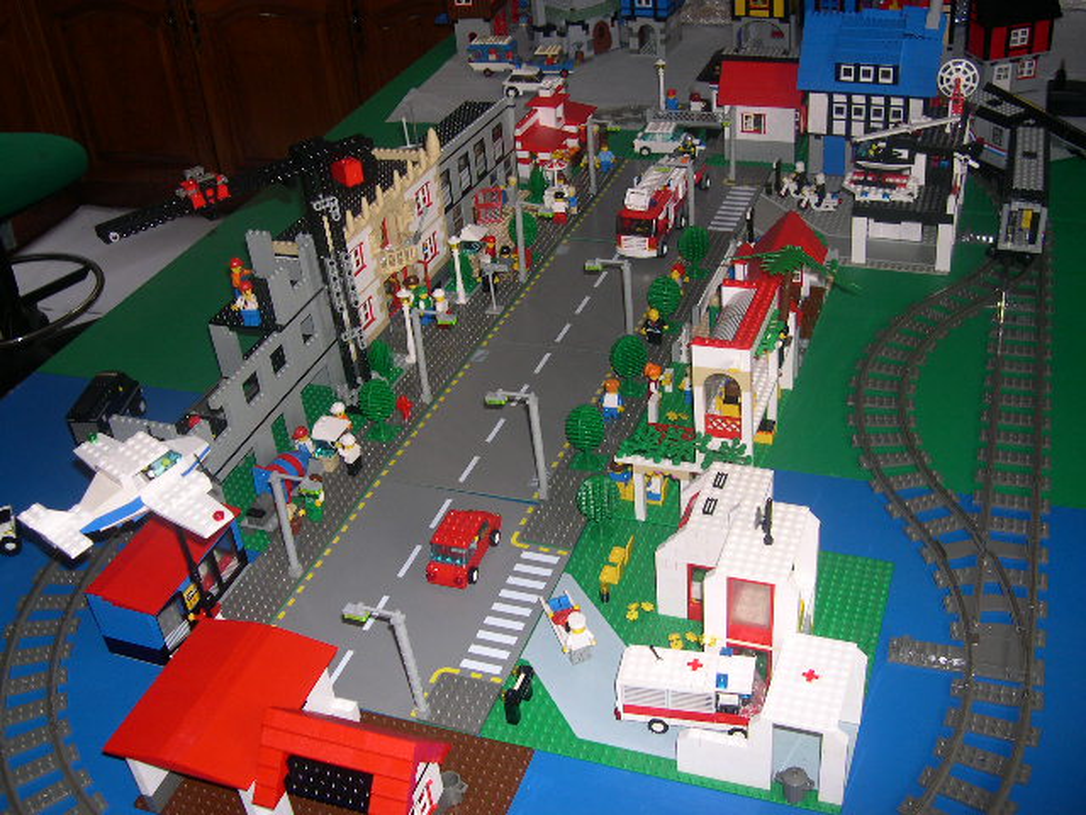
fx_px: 1192
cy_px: 408
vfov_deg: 37.7
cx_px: 543
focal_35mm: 38
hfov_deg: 49.0
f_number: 2.8
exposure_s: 1/60
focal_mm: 8
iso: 100
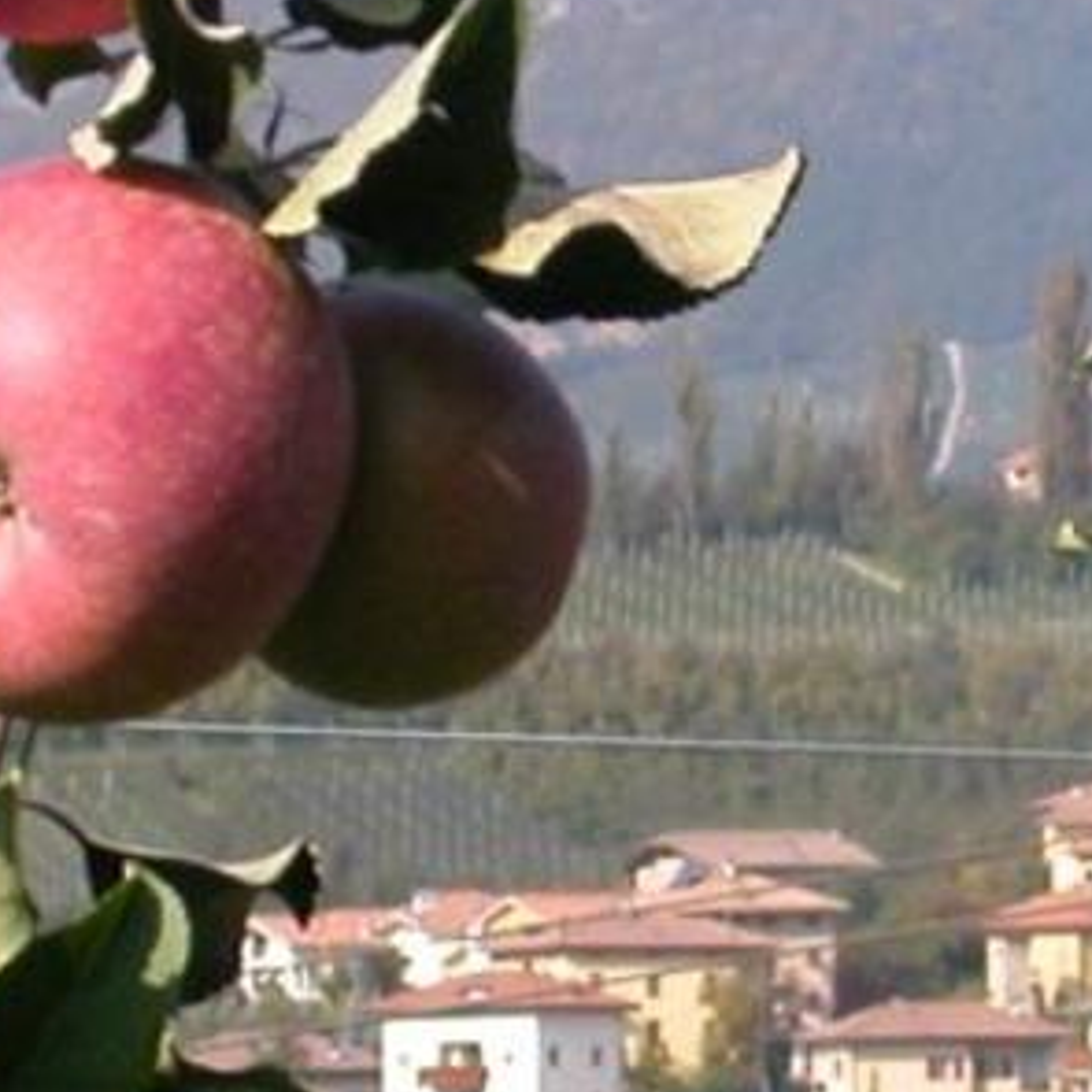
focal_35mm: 389
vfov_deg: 4.5
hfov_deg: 4.5
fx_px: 13884
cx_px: 1344
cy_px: 559
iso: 100
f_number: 4.8
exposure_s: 1/381
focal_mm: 16.8
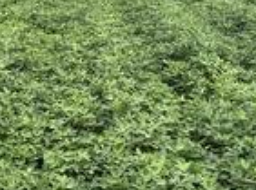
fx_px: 546
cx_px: 56
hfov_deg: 26.0
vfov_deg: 19.7
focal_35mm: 74
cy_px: 63
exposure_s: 1/758
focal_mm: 5.96
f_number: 1.6
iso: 50
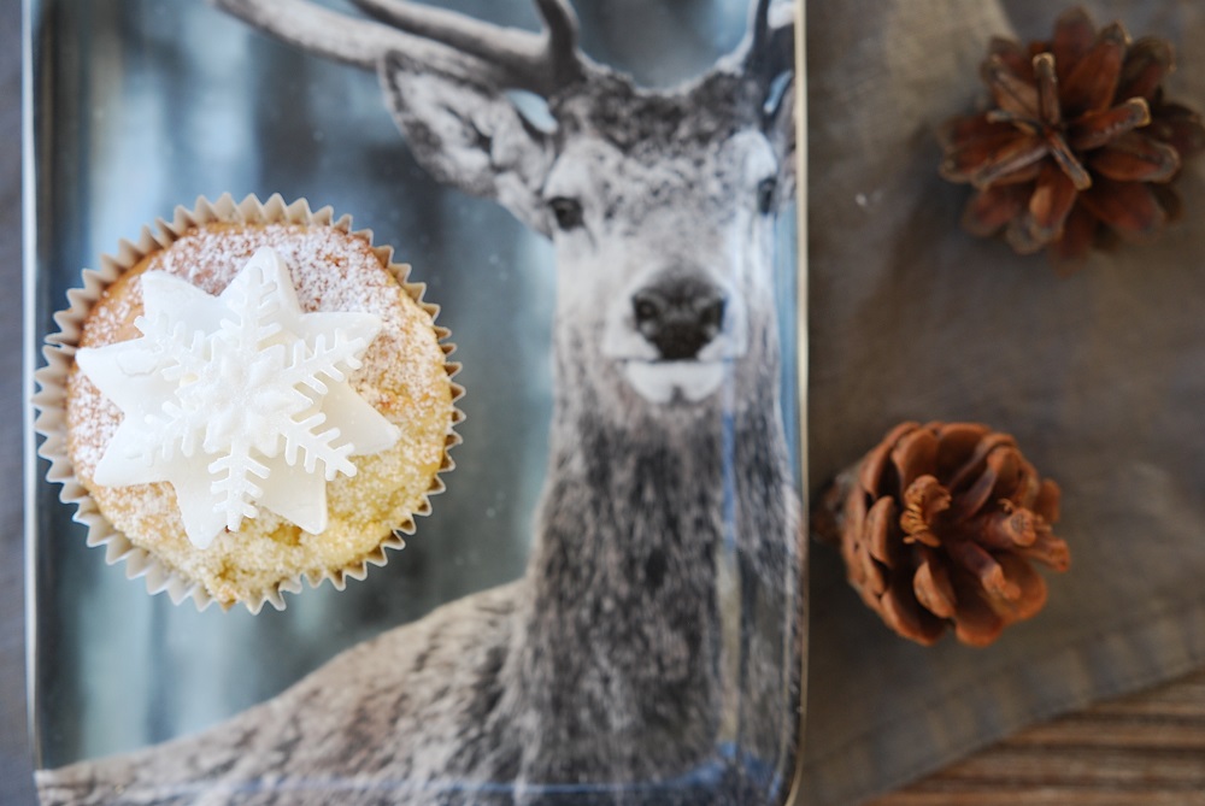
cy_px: 403
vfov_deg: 25.8
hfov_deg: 37.8
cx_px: 602
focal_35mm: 52
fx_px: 1759
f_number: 4.5
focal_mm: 35
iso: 200
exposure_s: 1/80
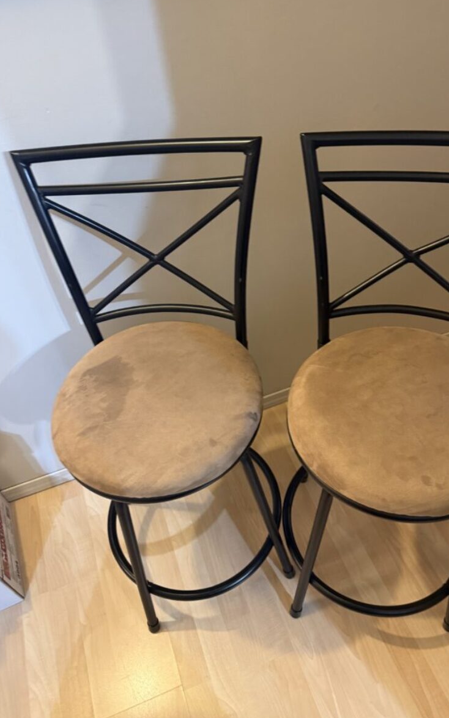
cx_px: 251
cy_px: 358
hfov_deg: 47.5
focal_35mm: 26
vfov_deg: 70.4
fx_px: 509
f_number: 1.78
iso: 640
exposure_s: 1/40
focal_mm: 6.76
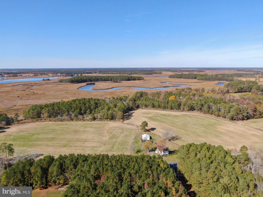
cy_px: 98
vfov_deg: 56.8
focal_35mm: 24
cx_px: 132
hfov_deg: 71.6
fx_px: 182
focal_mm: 4.39
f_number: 2.8
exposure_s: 1/1250
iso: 110
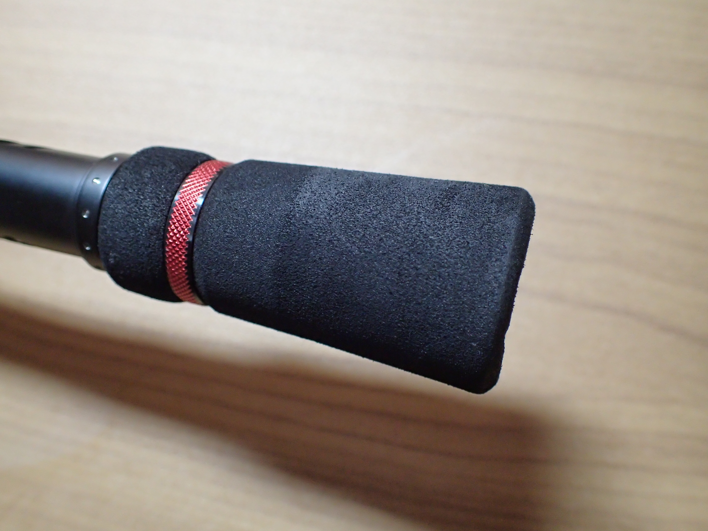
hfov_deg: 60.0
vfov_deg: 46.8
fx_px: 614
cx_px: 354
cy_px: 266
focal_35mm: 30
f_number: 2.3
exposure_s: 1/125
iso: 640
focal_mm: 5.5
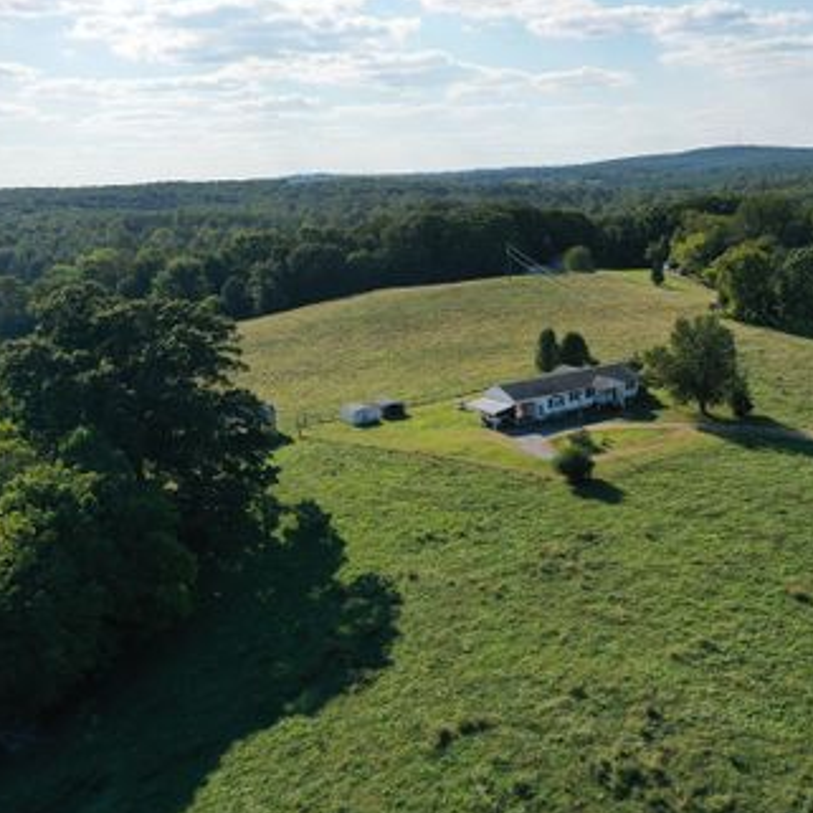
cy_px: 406
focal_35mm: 37
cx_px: 608
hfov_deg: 43.5
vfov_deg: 44.9
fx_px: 983
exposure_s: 1/1000
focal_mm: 10.26
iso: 100
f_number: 5
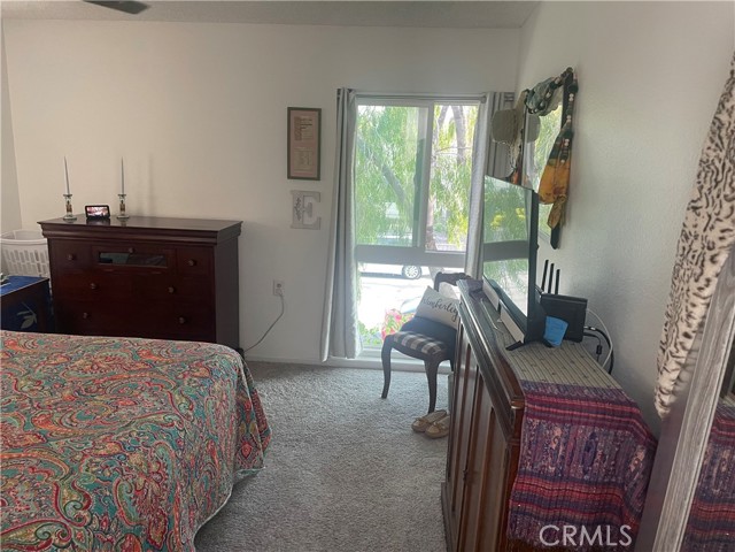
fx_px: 552
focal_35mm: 26
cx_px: 368
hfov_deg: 67.3
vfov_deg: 53.1
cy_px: 276
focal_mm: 4.2
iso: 125
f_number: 1.6
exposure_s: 1/60
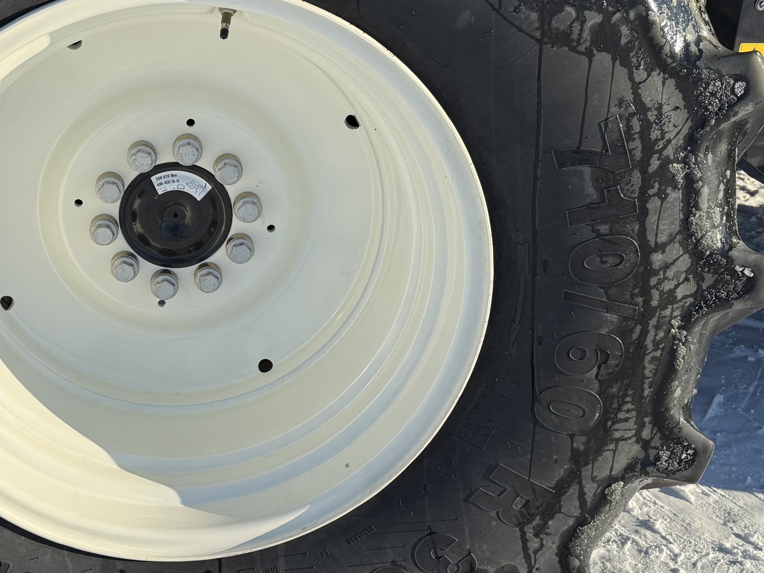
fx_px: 1148
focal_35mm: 52
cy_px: 233
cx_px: 213
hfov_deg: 36.2
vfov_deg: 28.0
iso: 100
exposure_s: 1/3953
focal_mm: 6.76
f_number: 1.78
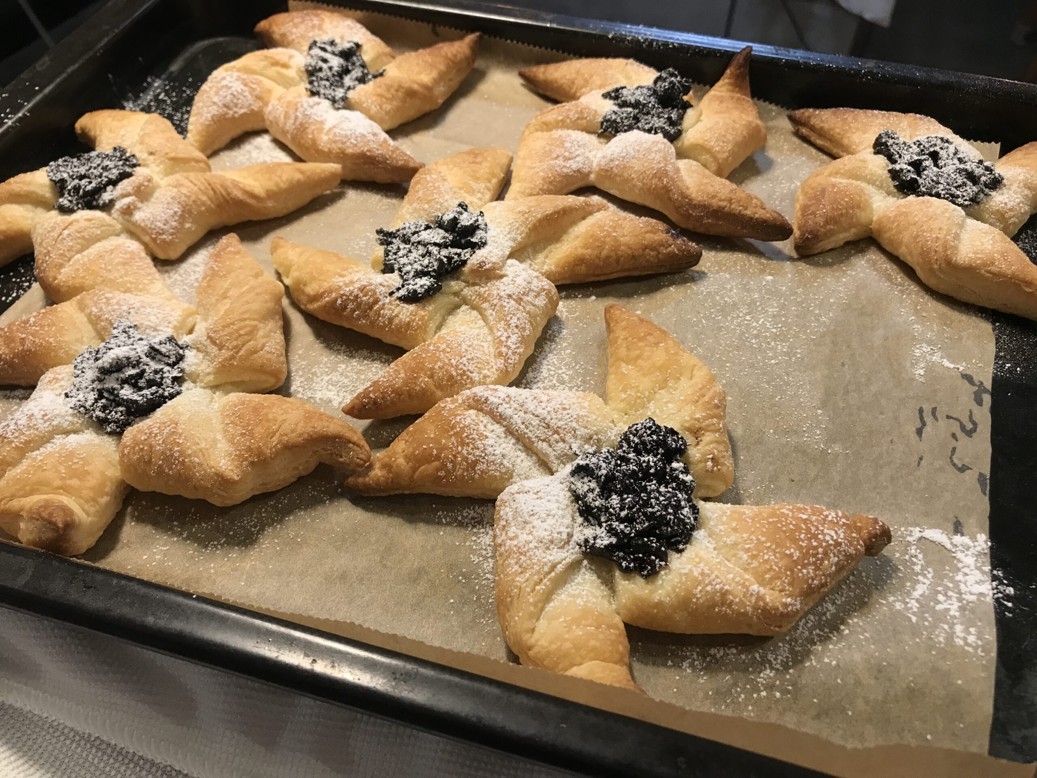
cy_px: 389
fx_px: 839
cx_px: 518
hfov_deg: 63.4
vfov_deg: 49.7
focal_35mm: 28
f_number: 1.8
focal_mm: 3.99
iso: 25
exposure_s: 1/33
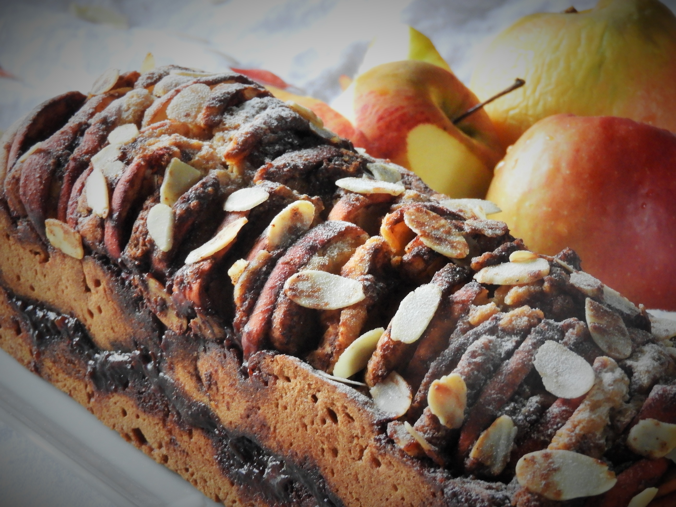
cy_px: 254
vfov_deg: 8.7
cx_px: 338
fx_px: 3320
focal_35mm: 170
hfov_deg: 11.6
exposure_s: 1/10
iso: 800
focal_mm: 30.5
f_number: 5.2
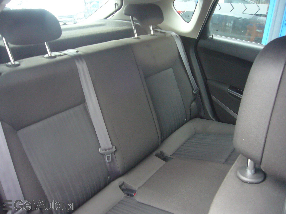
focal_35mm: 28
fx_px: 231
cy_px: 107
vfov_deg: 49.7
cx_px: 143
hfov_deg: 63.4
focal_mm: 4.6
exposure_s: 1/15
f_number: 2.8
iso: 200
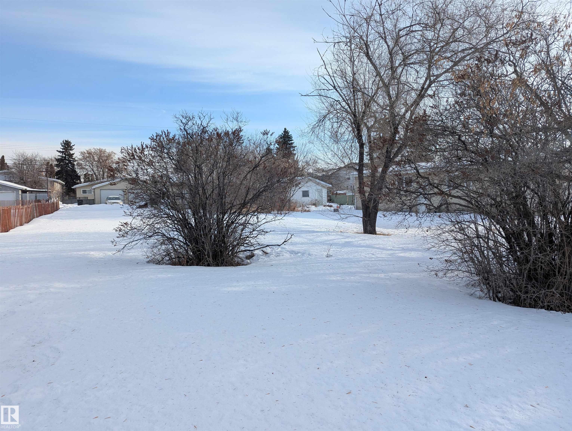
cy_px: 216
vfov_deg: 56.9
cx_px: 286
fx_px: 397
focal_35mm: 24
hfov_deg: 71.5
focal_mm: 6.81
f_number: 1.85
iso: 51
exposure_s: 1/1825
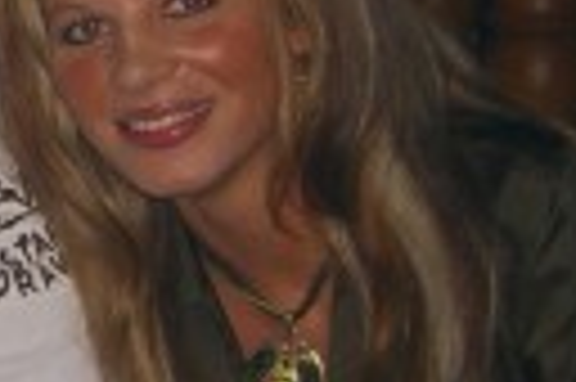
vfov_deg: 7.4
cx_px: -130
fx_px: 2956
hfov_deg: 10.9
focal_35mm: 185
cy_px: 103
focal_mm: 7.9
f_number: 2.8
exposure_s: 1/60
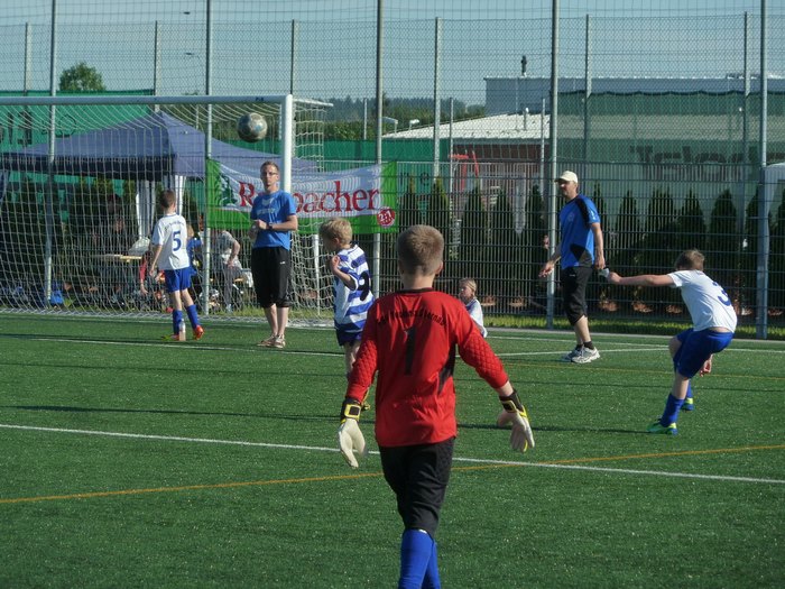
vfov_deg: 7.6
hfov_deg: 10.1
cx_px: 392
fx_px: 4445
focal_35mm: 196
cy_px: 294
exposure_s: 1/640
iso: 160
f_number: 5
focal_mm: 32.1
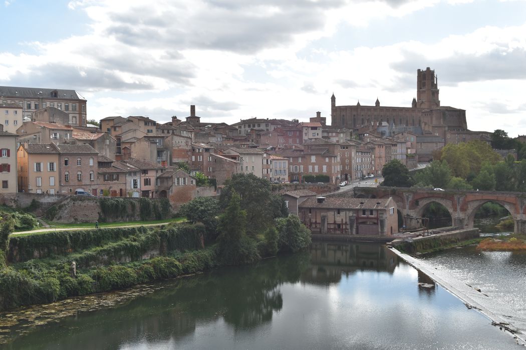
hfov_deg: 46.4
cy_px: 175
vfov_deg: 31.9
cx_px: 263
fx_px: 614
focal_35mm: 42
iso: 200
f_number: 9
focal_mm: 28
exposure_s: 1/320
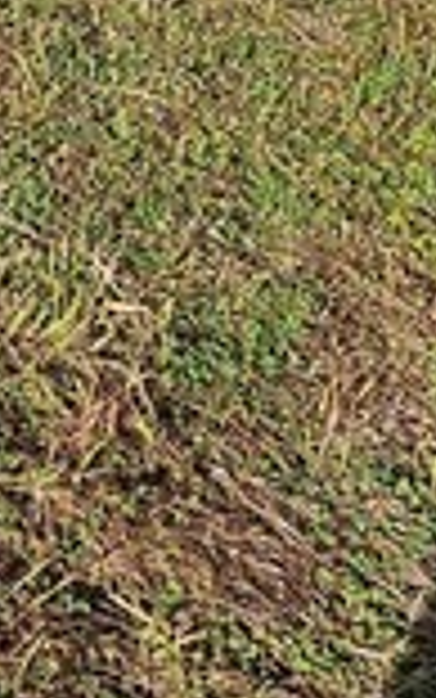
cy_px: -194
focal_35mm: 91
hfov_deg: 11.7
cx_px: -611
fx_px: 1728
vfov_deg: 20.9
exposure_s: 1/2302
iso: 50
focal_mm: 2.2
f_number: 2.2
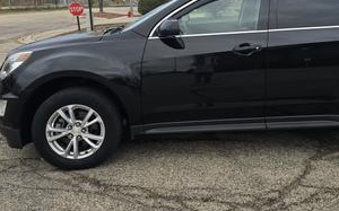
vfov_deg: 30.7
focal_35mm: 41
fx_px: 379
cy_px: 55
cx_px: 229
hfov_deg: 47.4
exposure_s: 1/180
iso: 64
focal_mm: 6.3
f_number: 1.7
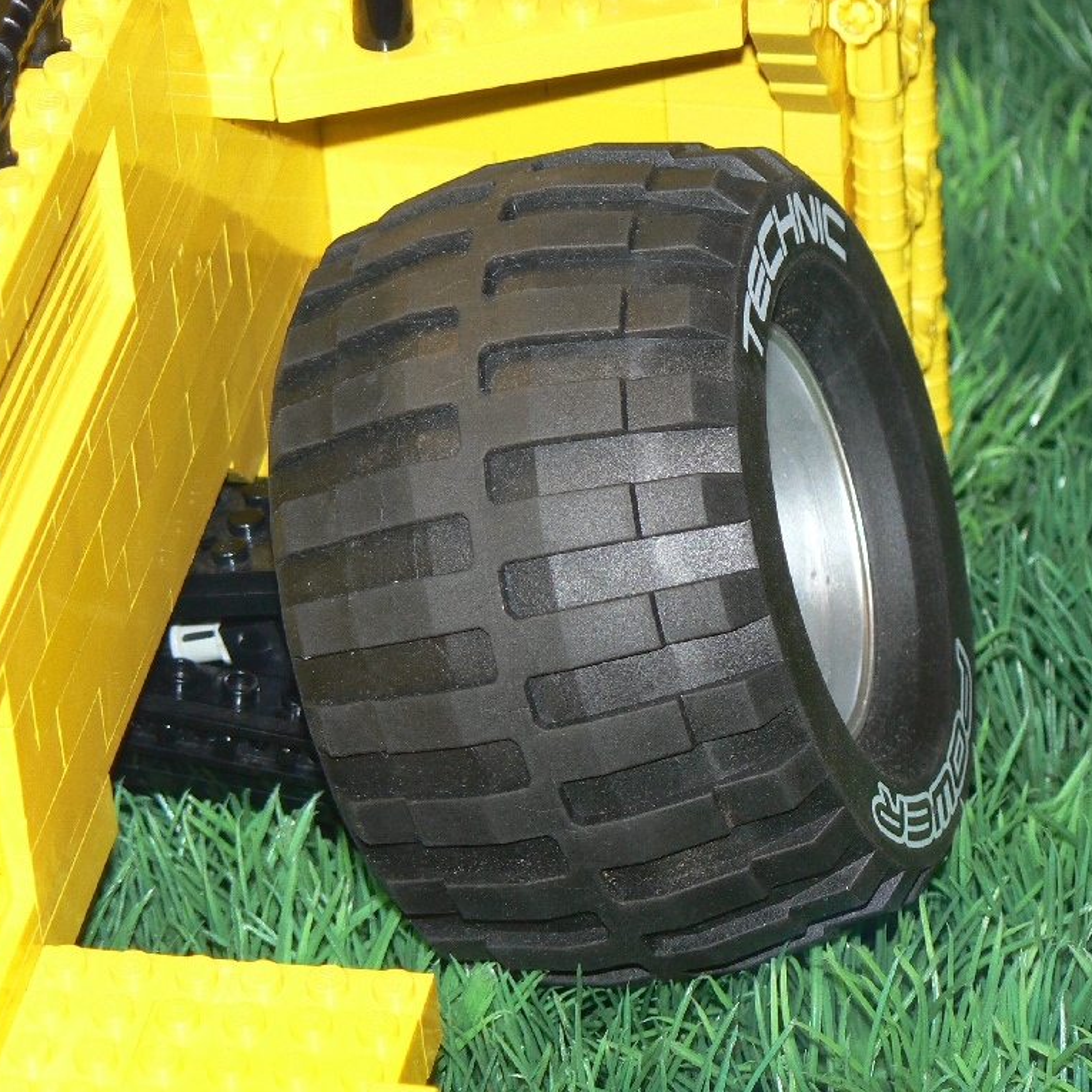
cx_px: 504
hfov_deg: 10.0
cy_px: 545
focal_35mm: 174
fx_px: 6210
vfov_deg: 10.0
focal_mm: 24.6
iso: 100
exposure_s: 1/30
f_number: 3.2
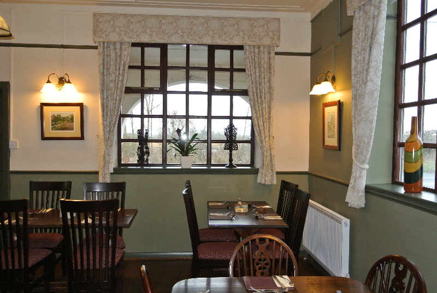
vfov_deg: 42.5
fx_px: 377
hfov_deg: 60.2
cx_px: 218
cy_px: 146
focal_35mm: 31
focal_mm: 11.5
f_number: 5.3
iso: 720
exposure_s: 1/60
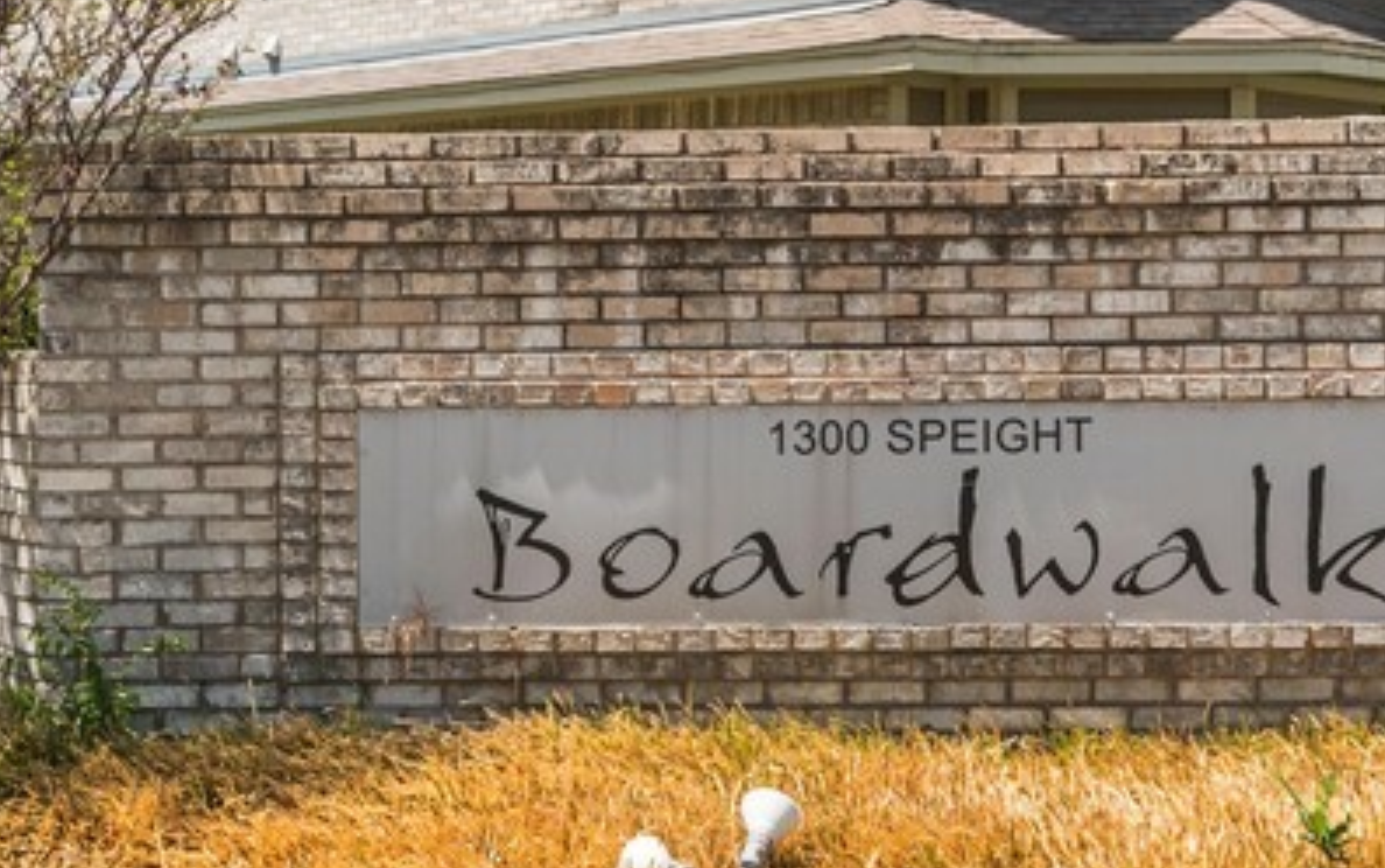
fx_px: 1938
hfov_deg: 39.1
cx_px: 860
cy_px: 408
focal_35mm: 51
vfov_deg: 25.2
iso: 50
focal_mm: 19.5
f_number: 8
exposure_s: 1/160
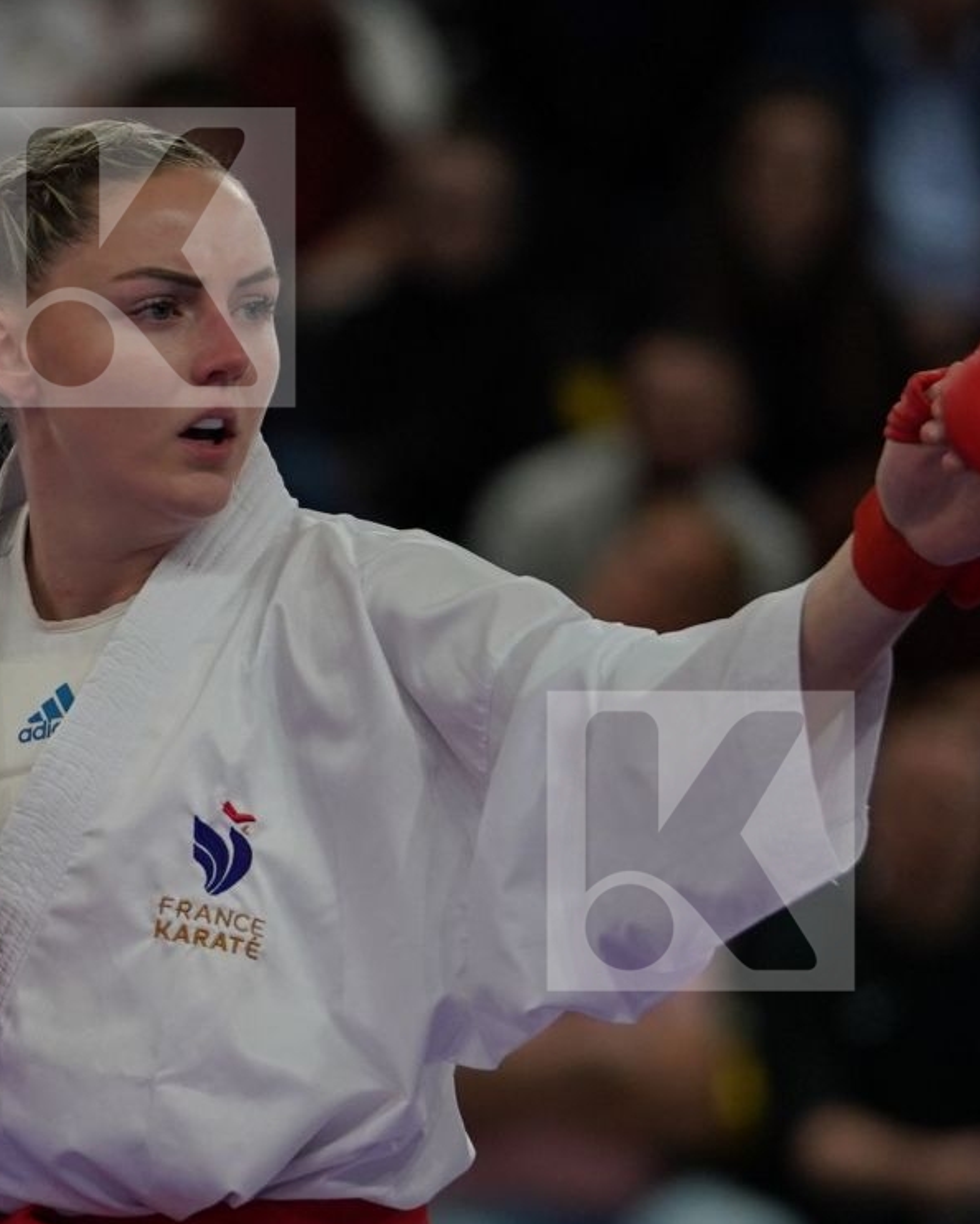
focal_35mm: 676
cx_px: 142
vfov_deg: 2.9
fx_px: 24498
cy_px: 841
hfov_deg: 2.3
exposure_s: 1/1000
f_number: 2.8
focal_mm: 198
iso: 800
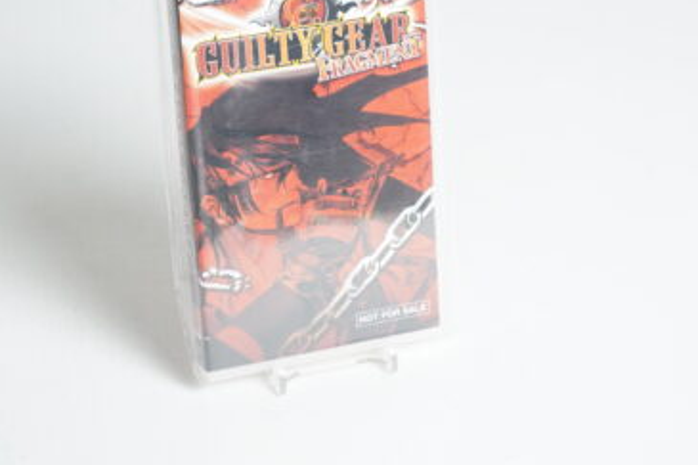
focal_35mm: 115
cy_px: 165
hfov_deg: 17.8
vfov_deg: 11.9
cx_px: 329
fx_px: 2229
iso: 800
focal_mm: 70
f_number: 6.3
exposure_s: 1/60
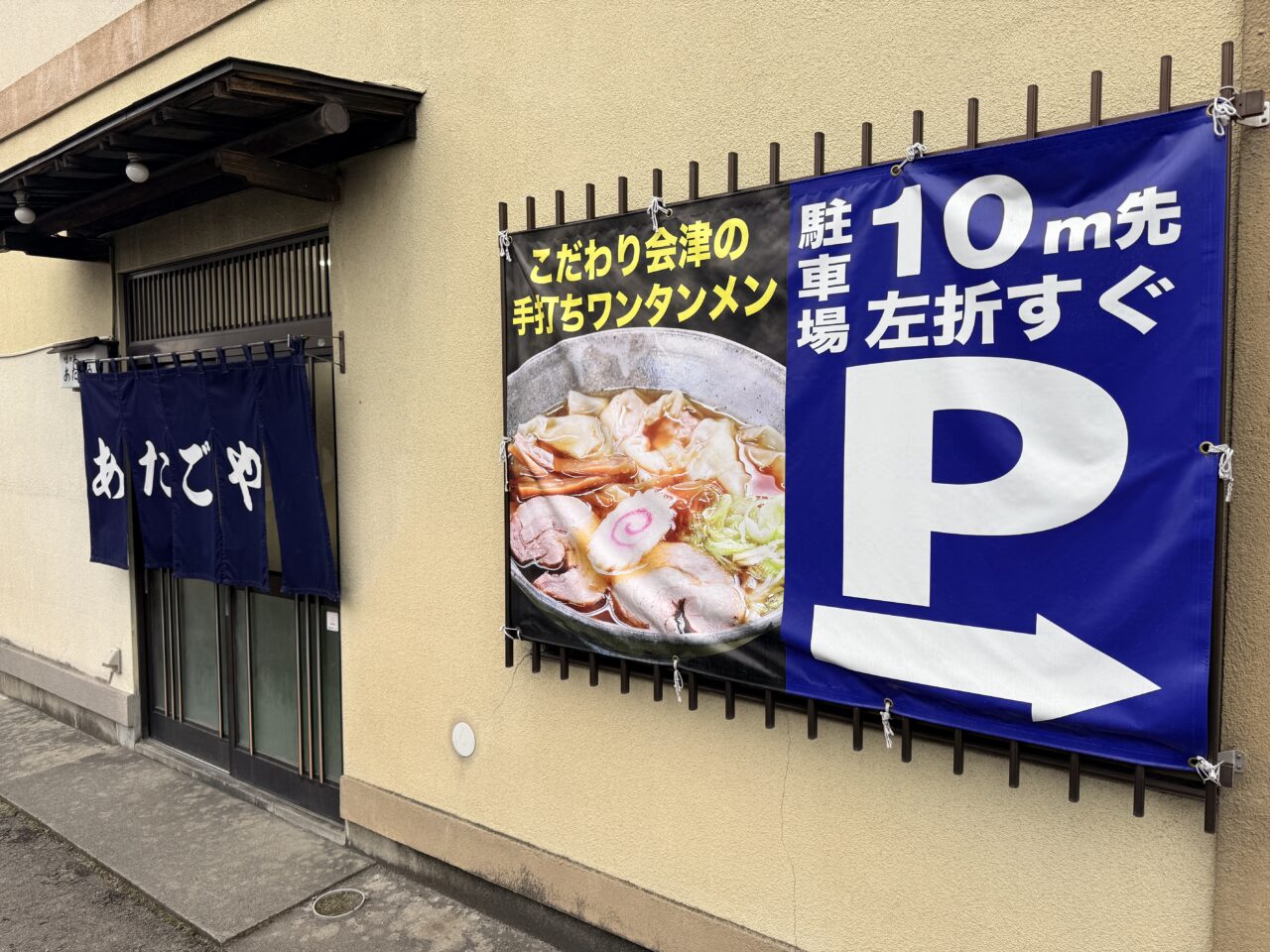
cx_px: 635
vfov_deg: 56.8
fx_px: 881
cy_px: 476
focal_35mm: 24
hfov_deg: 71.6
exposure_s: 1/341
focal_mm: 6.76
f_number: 1.78
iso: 80
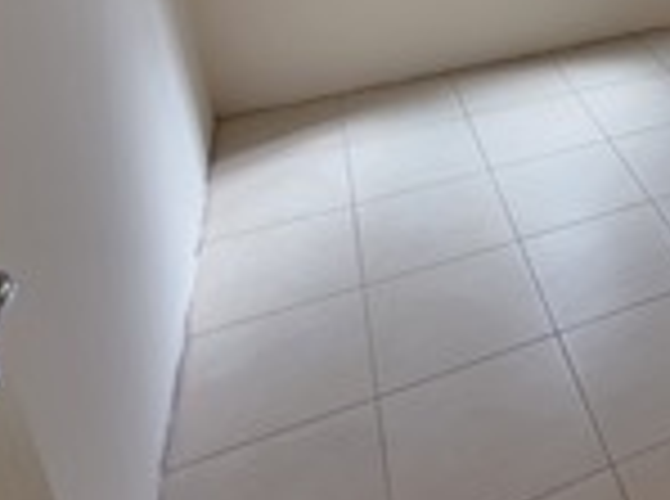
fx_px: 772
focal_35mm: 40
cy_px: -43
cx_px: 744
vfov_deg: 31.9
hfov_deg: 38.4
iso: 32
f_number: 1.9
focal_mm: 2.2
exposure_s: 1/100
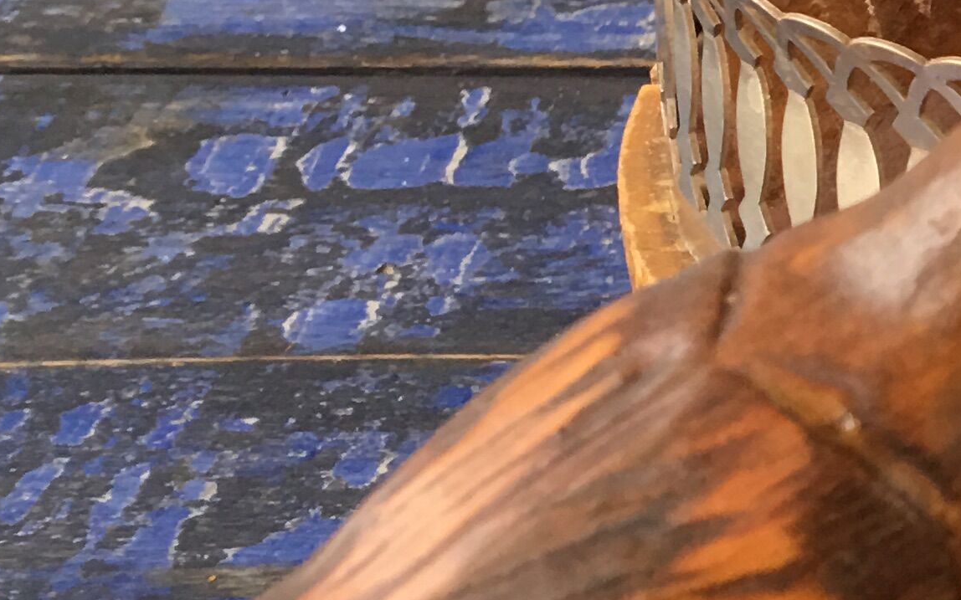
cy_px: 233
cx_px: 1505
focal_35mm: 108
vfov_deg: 12.1
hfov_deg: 17.1
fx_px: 2828
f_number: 2.2
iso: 40
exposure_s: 1/17
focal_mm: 4.15
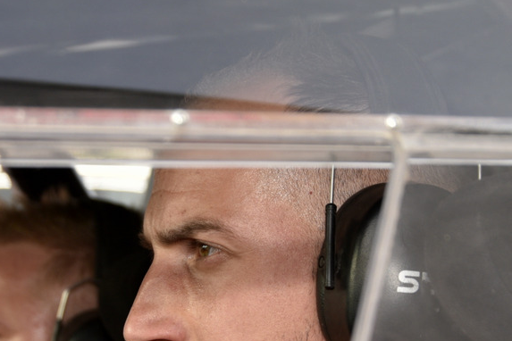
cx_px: 283
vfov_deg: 18.0
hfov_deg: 27.0
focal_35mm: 75
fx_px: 1067
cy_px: 294
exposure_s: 1/250
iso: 125
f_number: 4
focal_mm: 42
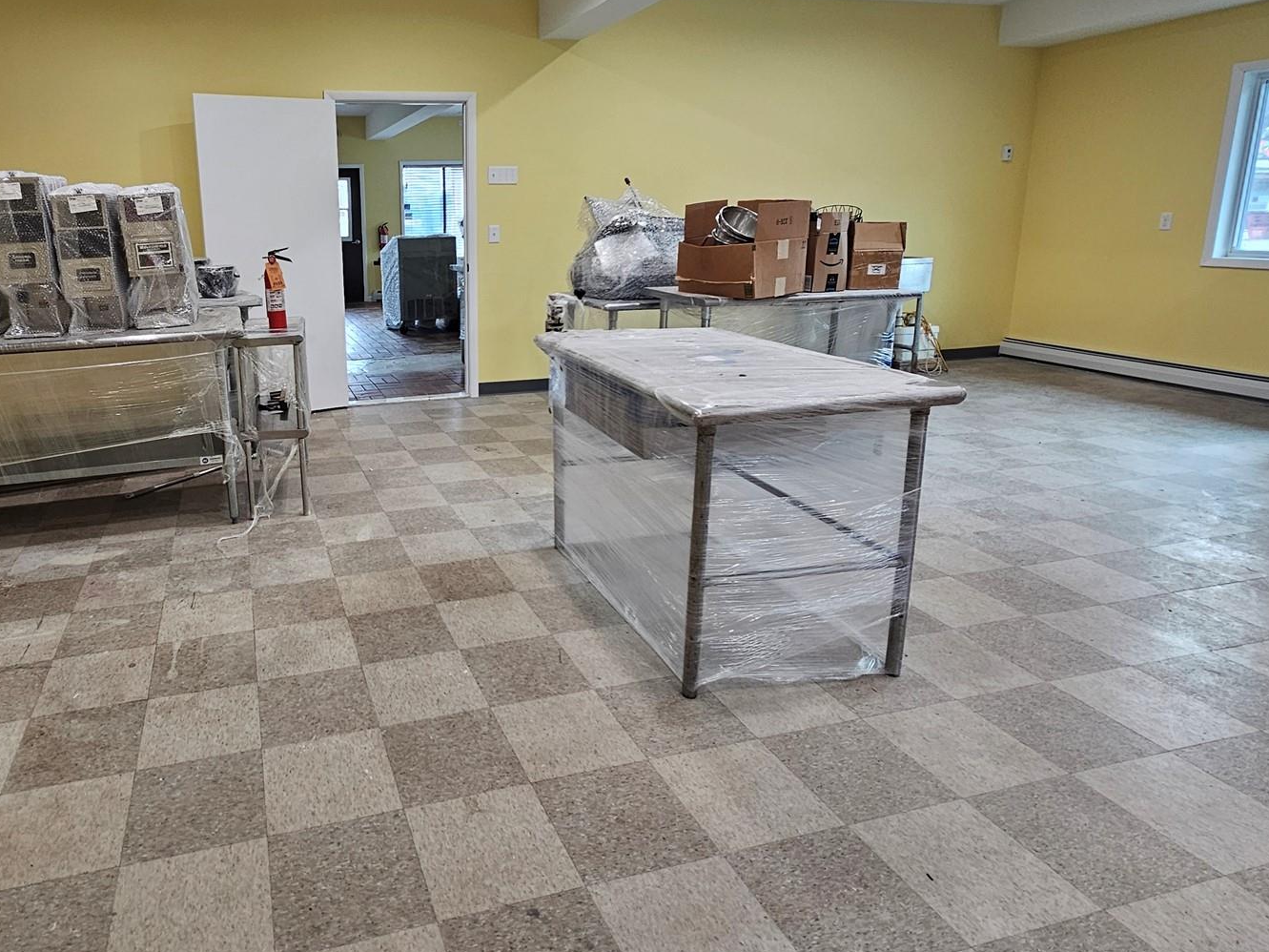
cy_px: 385
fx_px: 733
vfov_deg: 65.4
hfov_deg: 79.4
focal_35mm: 20
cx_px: 436
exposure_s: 1/60
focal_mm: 2.2
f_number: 2.2
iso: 100
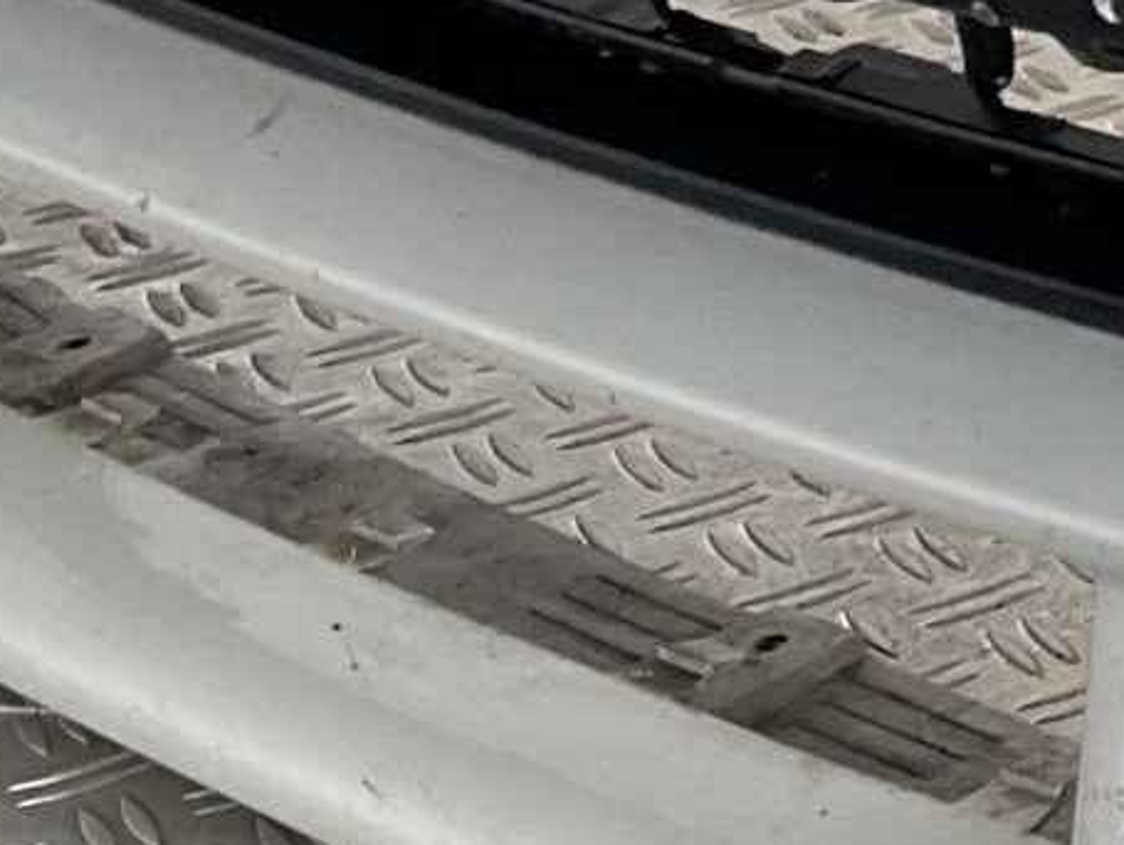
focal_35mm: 163
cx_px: 2176
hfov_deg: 11.1
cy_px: 69
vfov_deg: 9.1
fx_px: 5297
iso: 50
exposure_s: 1/60
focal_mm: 3
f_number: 1.8
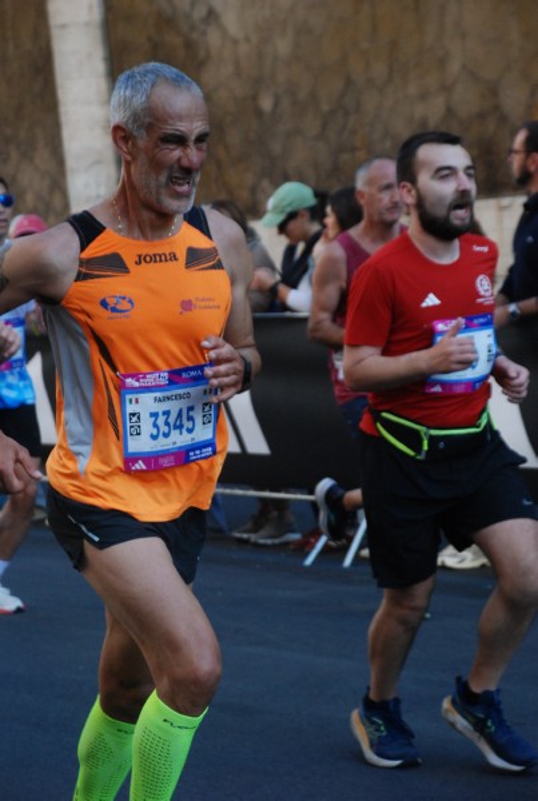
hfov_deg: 11.5
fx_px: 2676
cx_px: 269
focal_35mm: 120
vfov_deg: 17.0
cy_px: 400
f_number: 5.6
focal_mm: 80
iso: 1000
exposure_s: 1/500
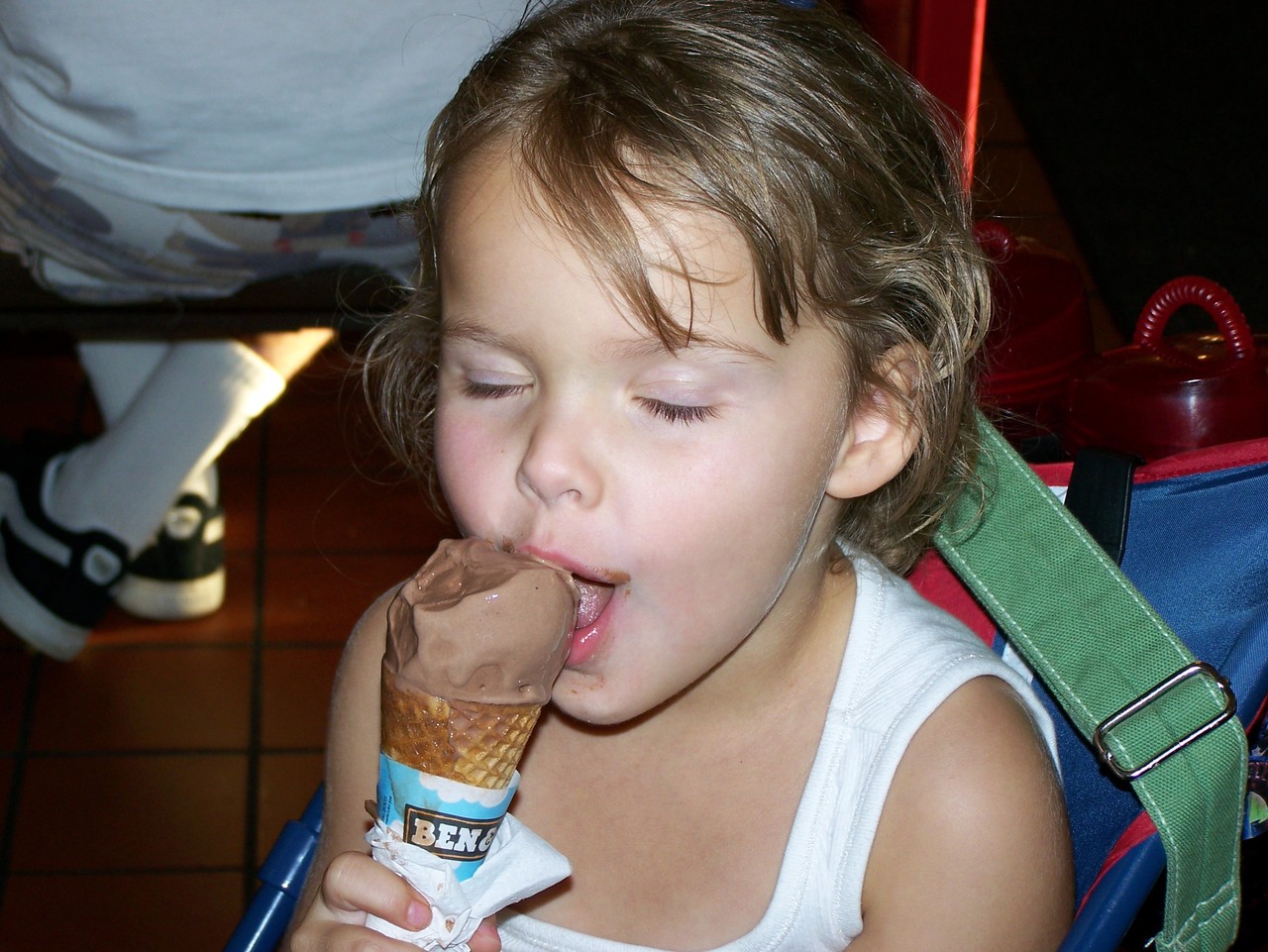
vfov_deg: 18.0
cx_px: 634
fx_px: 3005
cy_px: 476
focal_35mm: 82
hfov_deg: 23.8
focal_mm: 13.7
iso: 80
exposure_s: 1/80
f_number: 3.2
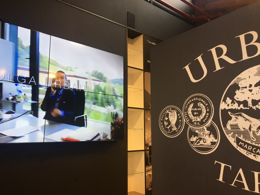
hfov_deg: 61.7
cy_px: 98
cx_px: 130
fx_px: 218
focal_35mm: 29
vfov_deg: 48.2
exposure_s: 1/33
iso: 25
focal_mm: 4.15
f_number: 2.2
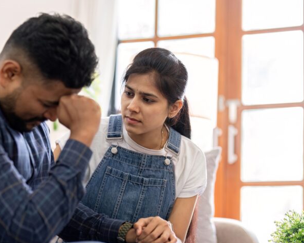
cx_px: 136
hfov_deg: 21.0
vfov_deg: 16.9
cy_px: 130
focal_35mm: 91
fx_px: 819
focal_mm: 50
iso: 160
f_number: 1.6
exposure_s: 1/100
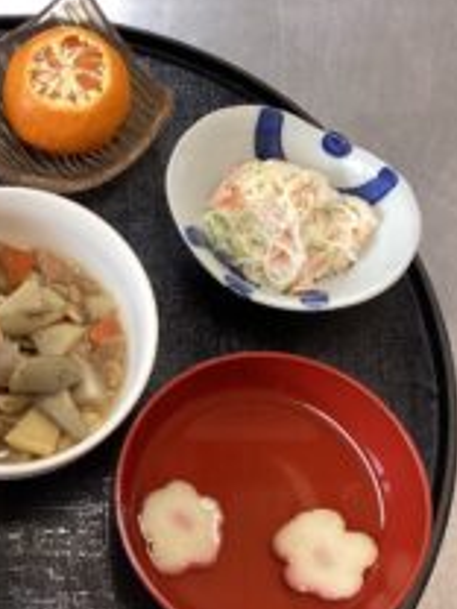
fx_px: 986
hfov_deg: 25.3
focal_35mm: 56
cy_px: 388
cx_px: 42
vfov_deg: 34.1
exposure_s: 1/50
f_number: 2.4
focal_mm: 3.3
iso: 160
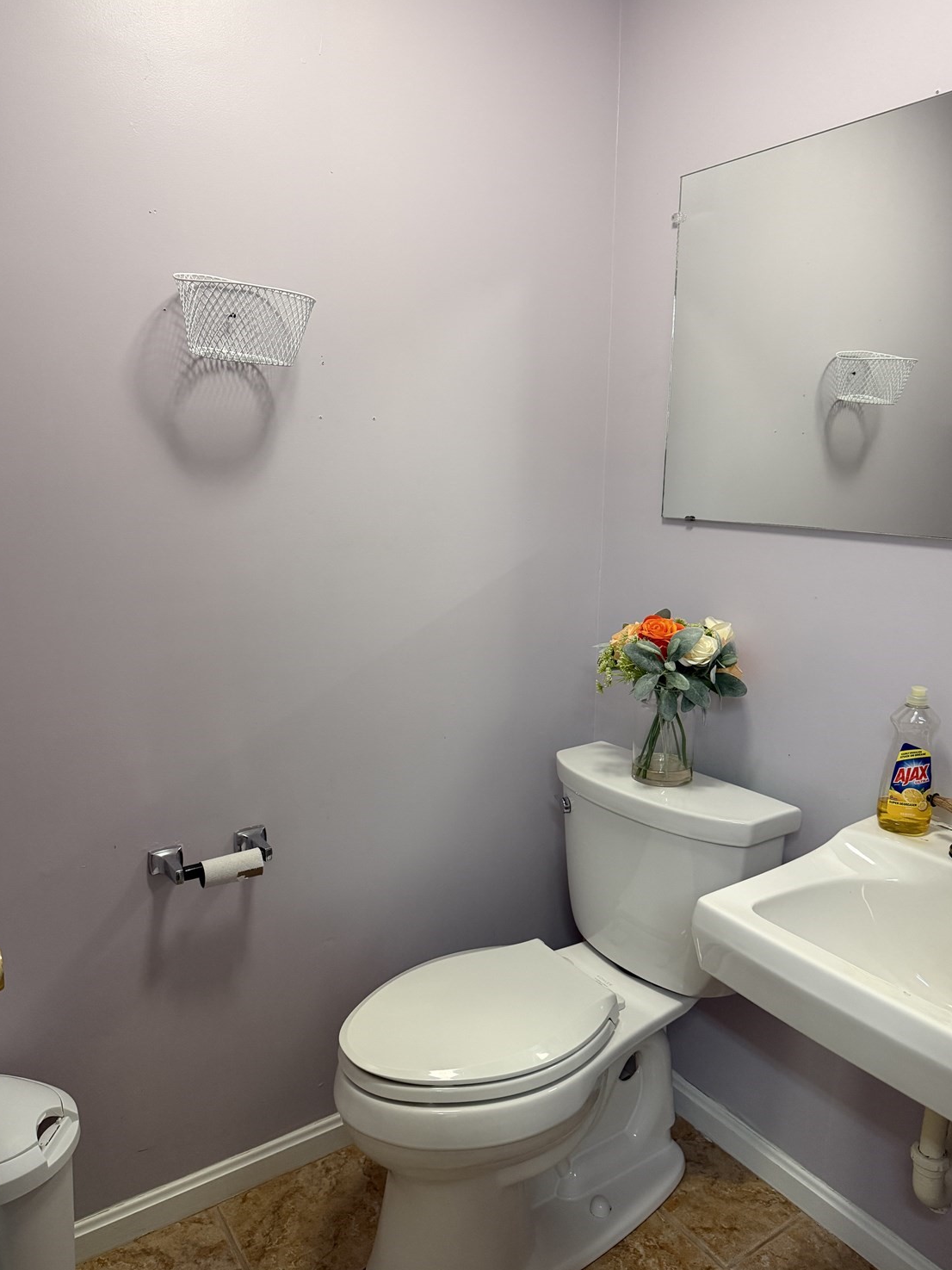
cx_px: 485
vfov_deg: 69.4
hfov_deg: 54.9
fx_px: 917
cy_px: 656
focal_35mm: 25
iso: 400
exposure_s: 1/60
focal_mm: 6.76
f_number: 1.78
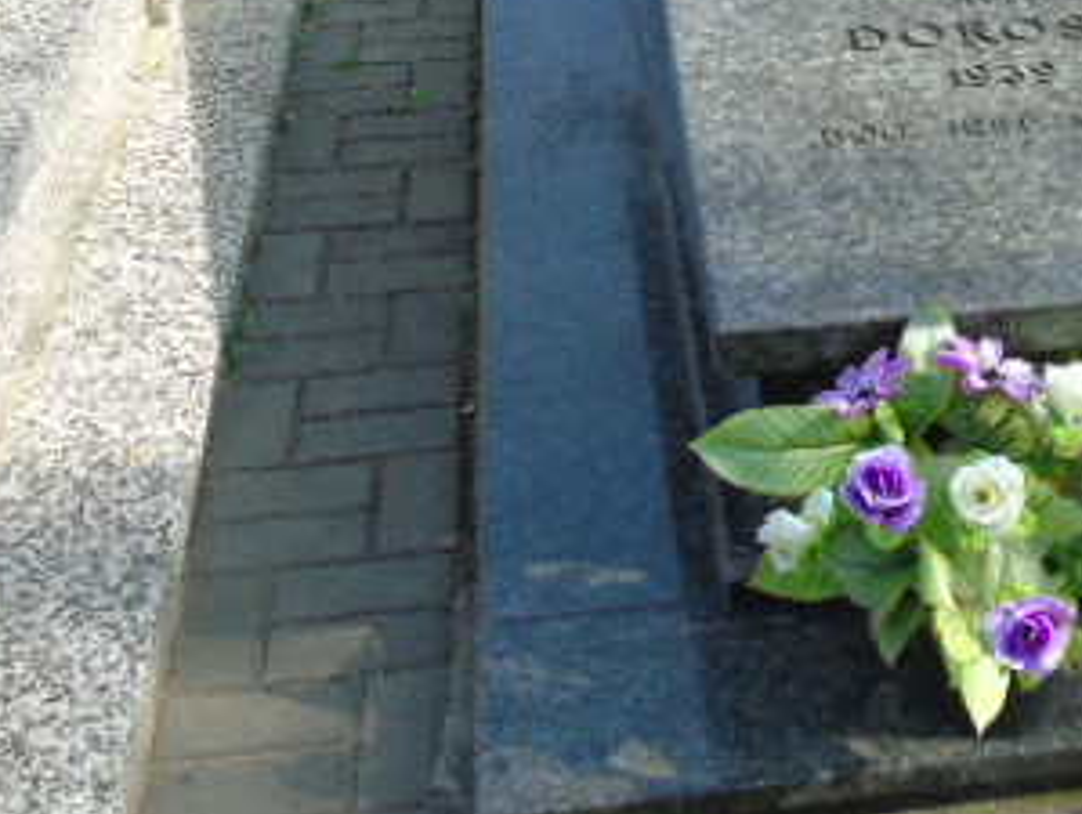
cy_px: 62
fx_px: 1940
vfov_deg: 23.0
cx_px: 995
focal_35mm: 62
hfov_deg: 29.7
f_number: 3.6
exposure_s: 1/320
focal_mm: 5.2
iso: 80
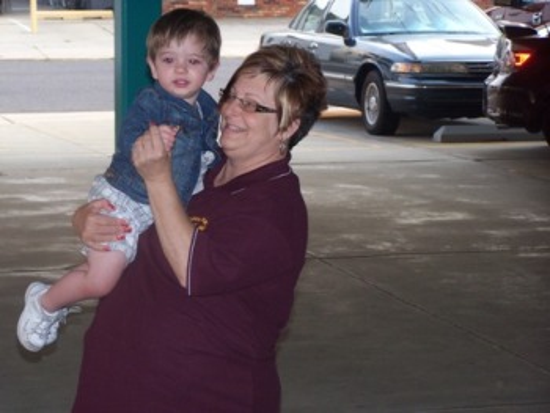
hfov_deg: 15.4
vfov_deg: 11.6
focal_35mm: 128
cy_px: 206
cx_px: 275
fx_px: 2035
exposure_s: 1/100
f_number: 3.2
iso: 140
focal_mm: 21.2
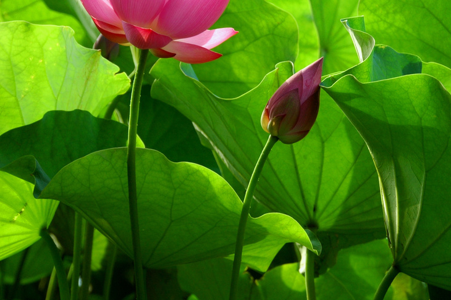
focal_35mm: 158
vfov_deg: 8.7
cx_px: 311
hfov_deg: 13.0
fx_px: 1975
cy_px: 106
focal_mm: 75
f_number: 9
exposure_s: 1/100
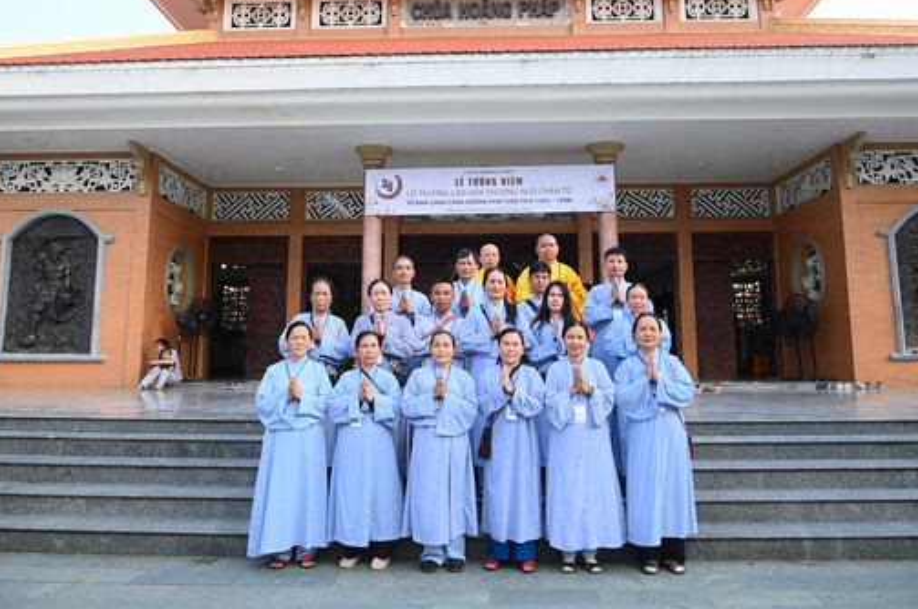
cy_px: 219
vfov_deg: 41.8
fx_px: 789
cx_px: 460
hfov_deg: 60.3
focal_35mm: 31
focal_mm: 24
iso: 400
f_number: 4.5
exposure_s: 1/400
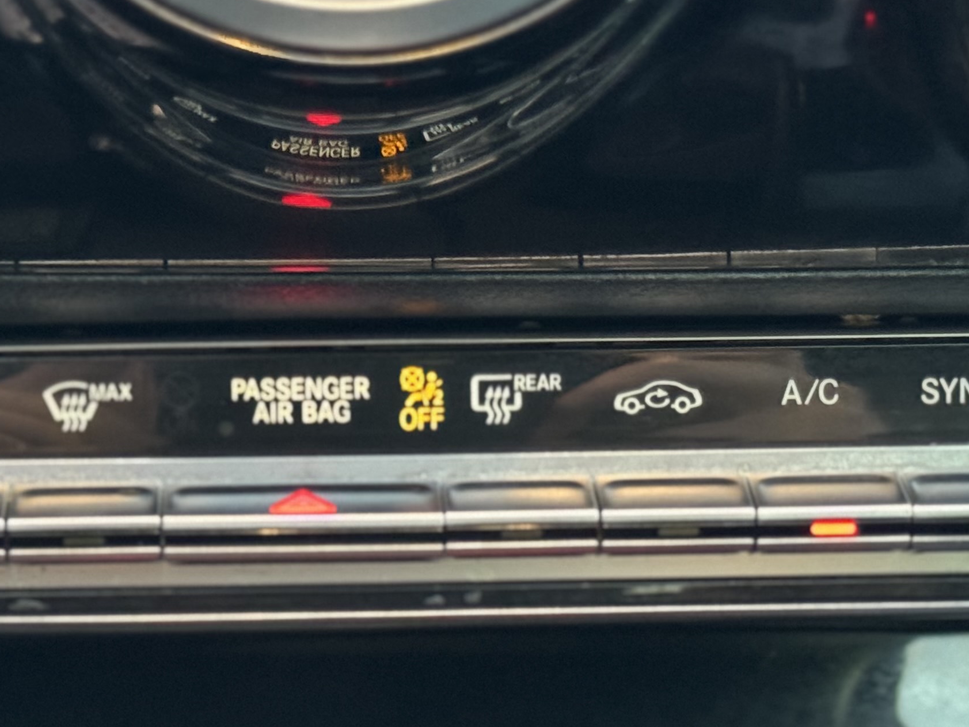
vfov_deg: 12.9
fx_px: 3219
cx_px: 282
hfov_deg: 17.1
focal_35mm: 115
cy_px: 514
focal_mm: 6.76
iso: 800
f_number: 1.78
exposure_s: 1/18
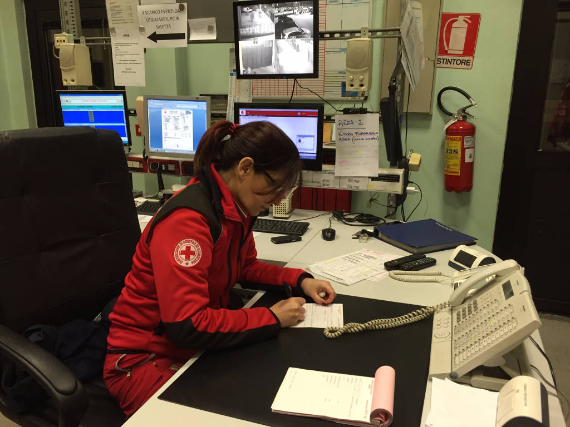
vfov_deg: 48.2
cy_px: 214
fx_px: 478
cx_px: 285
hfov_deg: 61.7
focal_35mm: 29
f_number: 2.2
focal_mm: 4.15
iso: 160
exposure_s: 1/33
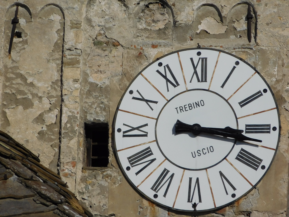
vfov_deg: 2.6
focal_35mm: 577
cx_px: 144
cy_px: 108
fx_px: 4817
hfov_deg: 3.4
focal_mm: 102.5
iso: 125
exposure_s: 1/500
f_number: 12
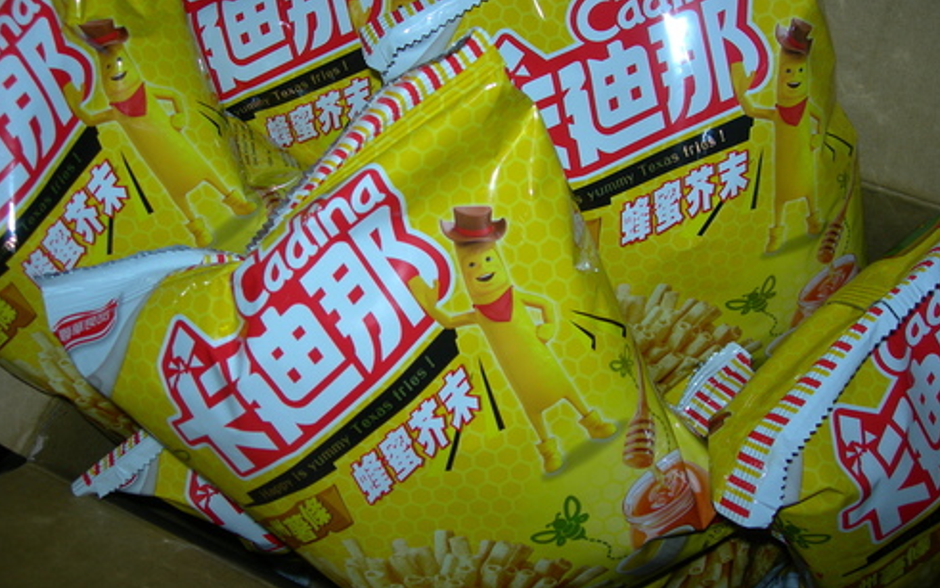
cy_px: 267
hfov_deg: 48.2
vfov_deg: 31.2
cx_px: 473
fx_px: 1050
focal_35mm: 41
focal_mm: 7.8
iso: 50
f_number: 2.8
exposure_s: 1/60.1
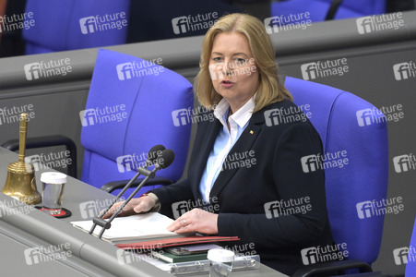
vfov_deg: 3.5
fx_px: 4503
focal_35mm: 390
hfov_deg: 5.3
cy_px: 138
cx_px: 208
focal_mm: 390
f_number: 5.6
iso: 8000
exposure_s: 1/400
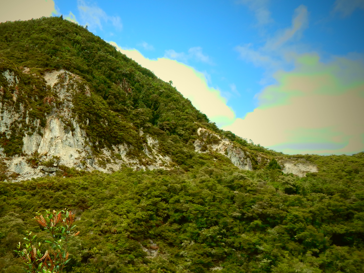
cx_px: 126
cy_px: 176
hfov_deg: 55.8
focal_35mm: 32
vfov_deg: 43.7
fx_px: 336
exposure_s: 1/1250
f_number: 3
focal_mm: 4
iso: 125
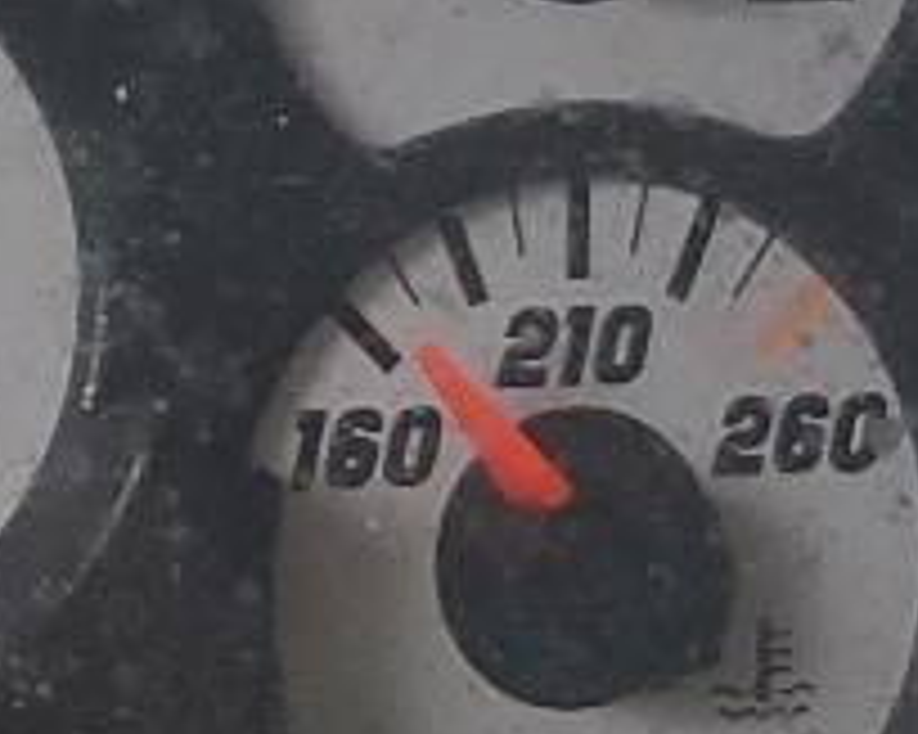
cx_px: -1908
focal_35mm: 199
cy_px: -50
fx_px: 5404
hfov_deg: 8.2
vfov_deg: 7.7
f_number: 1.5
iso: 67
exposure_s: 1/120
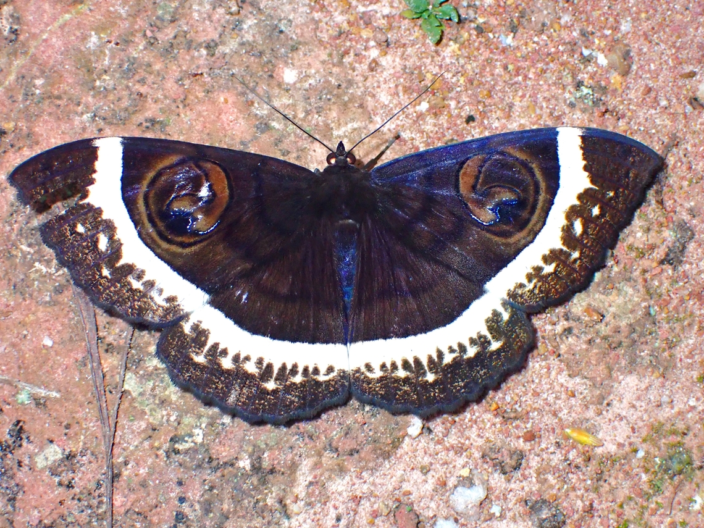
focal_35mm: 82
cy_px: 264
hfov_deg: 23.8
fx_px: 1668
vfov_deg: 18.0
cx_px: 352
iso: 800
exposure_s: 1/80
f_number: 13
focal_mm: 14.62
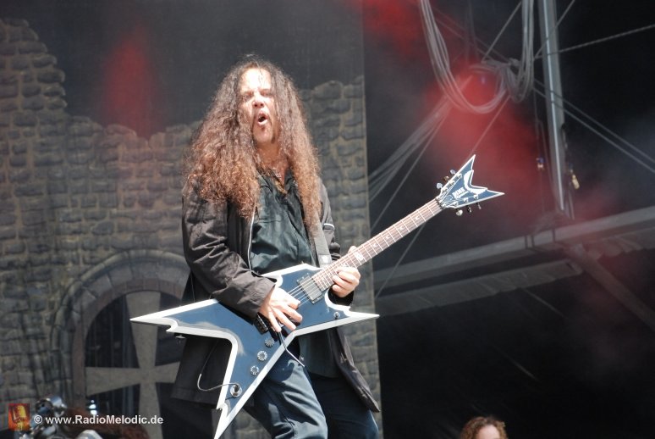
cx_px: 328
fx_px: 2186
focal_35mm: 120
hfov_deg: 17.0
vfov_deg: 11.5
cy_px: 220
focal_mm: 80
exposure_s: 1/400
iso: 800
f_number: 7.1
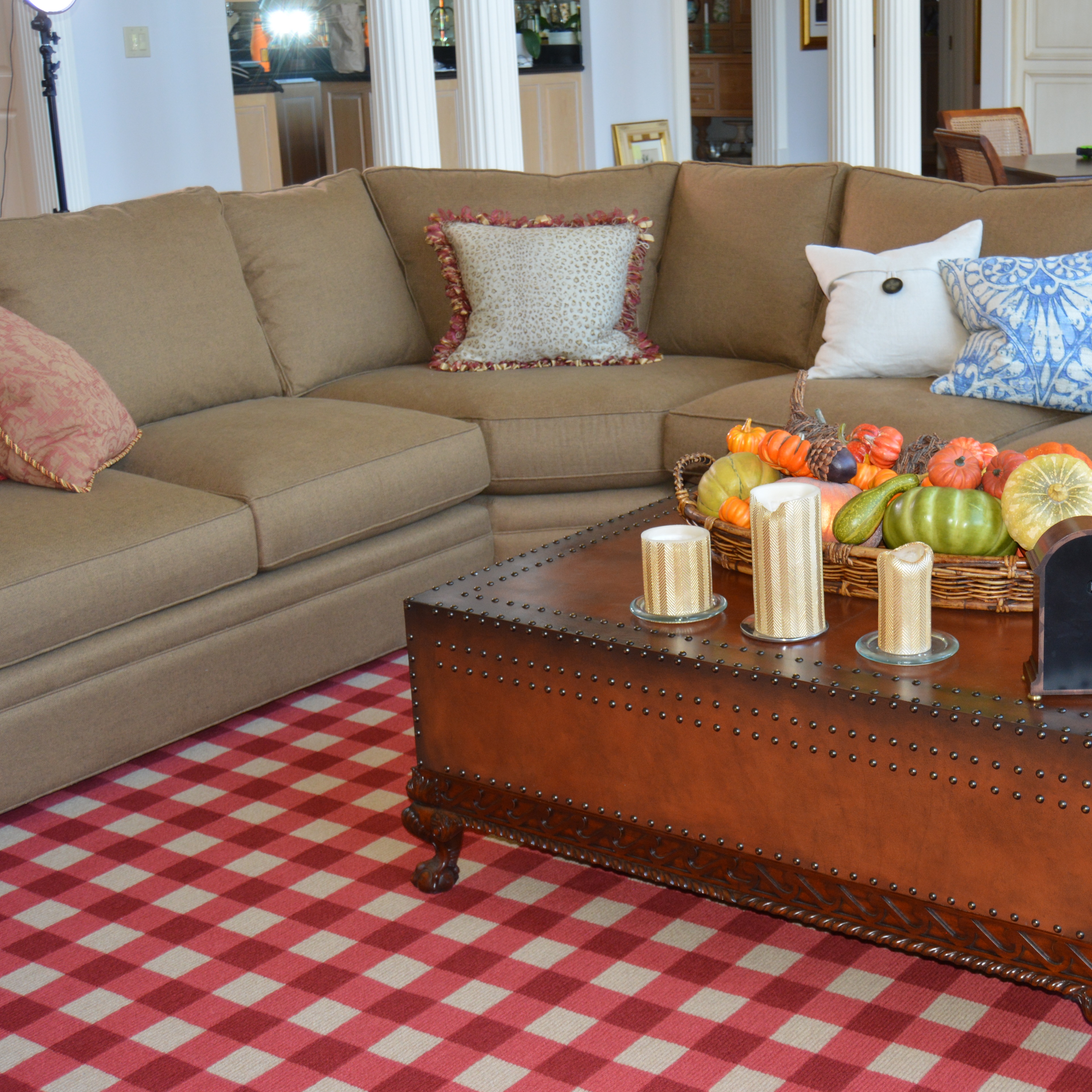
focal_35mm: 52
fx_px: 1856
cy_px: 535
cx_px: 787
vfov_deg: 32.8
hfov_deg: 32.3
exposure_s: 1/60
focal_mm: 26
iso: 500
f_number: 4
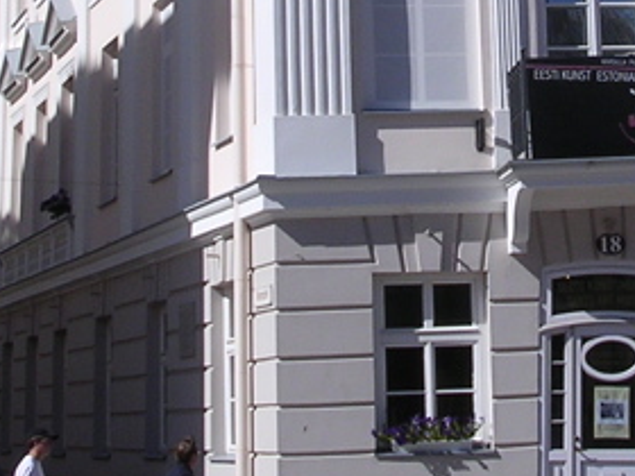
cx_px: 551
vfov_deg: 12.0
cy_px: -51
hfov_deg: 16.0
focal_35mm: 122
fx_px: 2238
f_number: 5.6
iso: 100
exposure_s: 1/525
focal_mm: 5.8
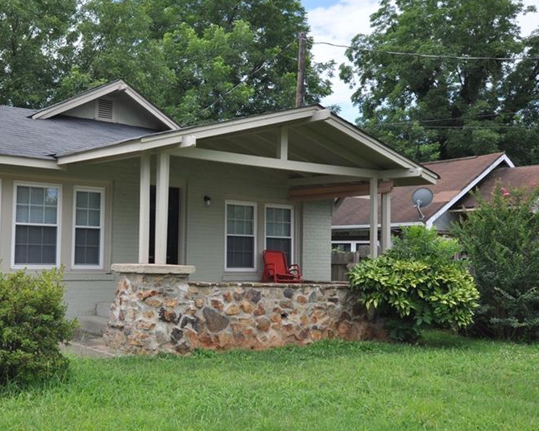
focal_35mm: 43
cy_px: 215
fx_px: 686
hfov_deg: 42.0
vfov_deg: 34.9
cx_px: 159
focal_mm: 20
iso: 400
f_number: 10
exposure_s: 1/400
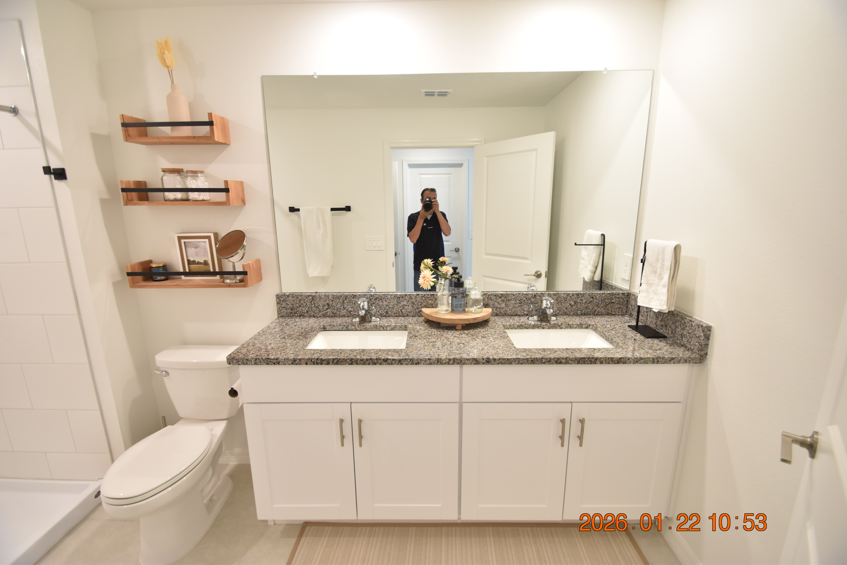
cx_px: 424
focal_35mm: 15
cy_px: 282
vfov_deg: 77.3
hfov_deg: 100.4
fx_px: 353
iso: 800
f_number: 3.5
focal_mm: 10
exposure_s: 1/60
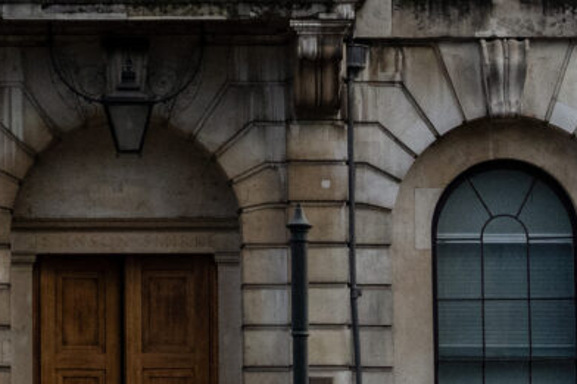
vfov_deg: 4.6
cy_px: -333
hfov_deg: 7.0
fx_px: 4710
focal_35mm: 294
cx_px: -79
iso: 1600
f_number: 2.8
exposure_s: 1/5000
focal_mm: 45
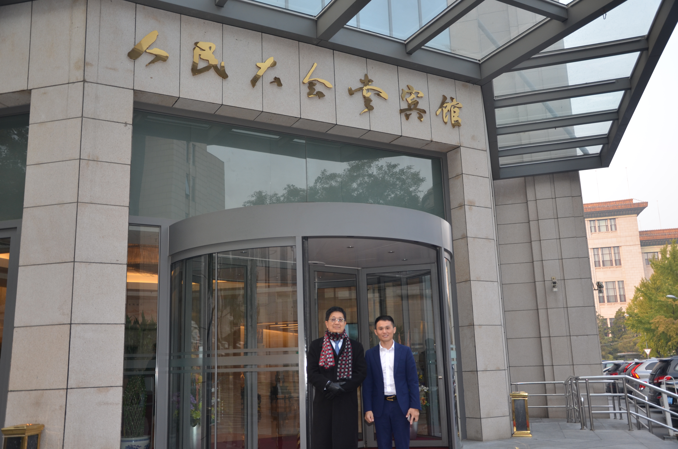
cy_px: 224
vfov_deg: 36.7
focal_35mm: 36
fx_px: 677
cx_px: 339
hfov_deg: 53.2
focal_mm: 24
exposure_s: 1/125
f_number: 3.8
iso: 200
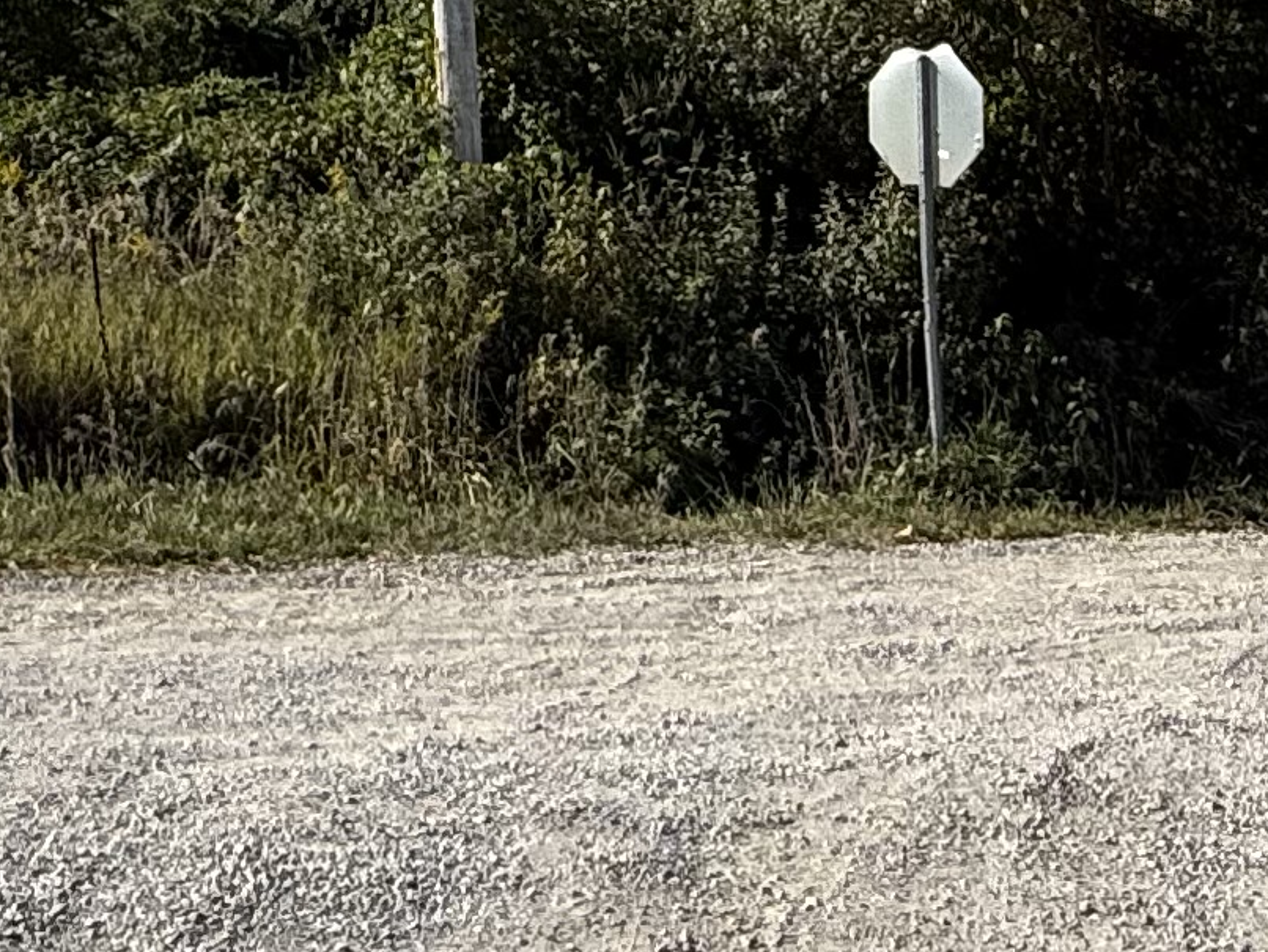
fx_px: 2565
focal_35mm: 70
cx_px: 459
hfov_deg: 27.7
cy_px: -318
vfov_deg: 19.3
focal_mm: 2.22
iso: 50
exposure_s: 1/2320
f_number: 2.2
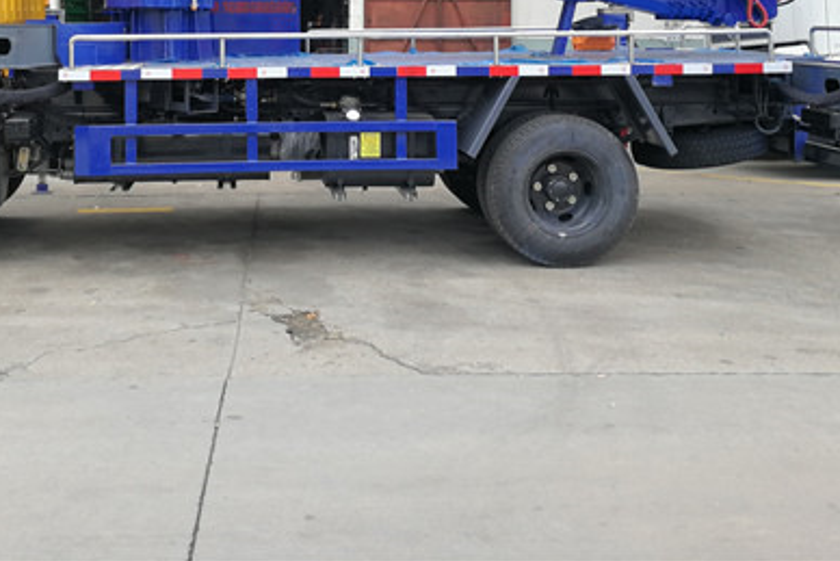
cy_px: 36
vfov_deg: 27.4
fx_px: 1097
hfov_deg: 41.6
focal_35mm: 47
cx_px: 314
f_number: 2.2
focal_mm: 3.95
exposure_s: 1/187
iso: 50
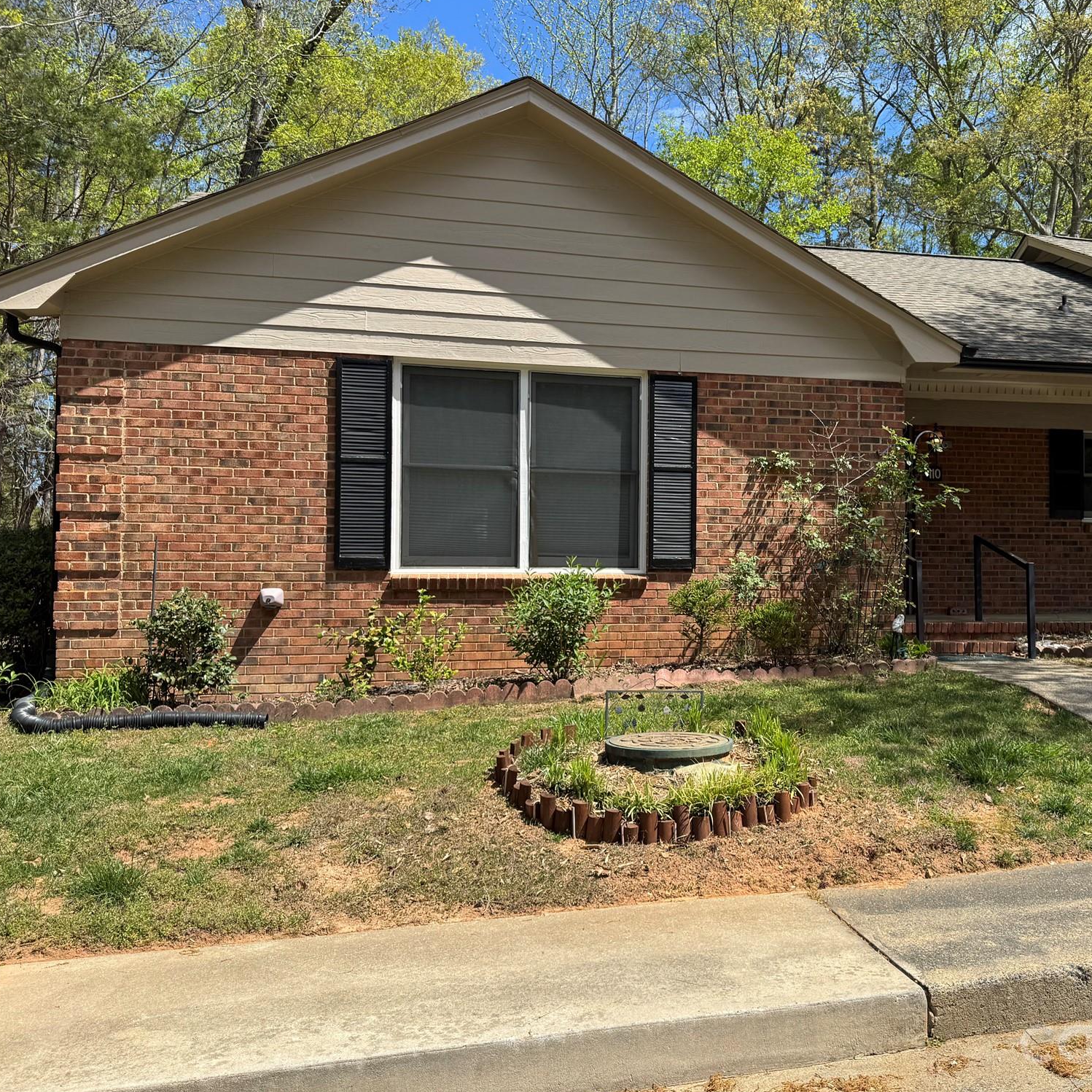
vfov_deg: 55.6
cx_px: 712
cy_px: 539
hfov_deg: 54.7
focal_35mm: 29
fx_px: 1035
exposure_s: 1/2959
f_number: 1.78
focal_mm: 6.76
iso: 80
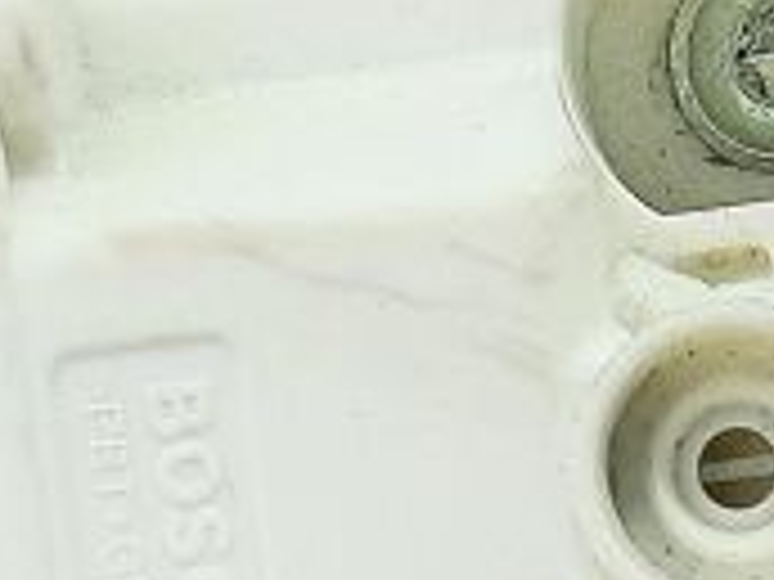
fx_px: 3891
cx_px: 522
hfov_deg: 11.3
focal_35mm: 174
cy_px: 935
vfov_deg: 8.3
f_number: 2
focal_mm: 4.6
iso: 100
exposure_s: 1/50
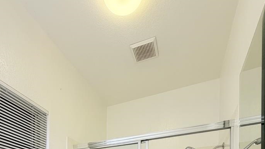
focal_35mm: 24
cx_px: 116
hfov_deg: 76.0
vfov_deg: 32.0
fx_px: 169
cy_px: 206
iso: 250
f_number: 2.2
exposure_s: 1/120
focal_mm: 2.22
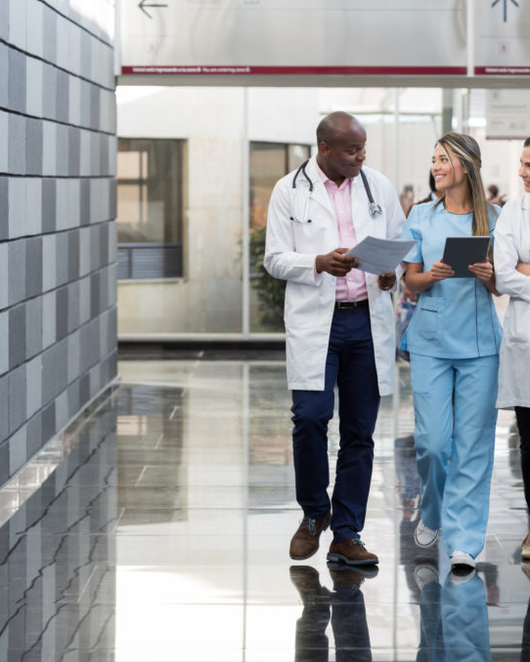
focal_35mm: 173
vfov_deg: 11.2
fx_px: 3394
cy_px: 330
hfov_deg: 8.9
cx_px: 459
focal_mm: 122
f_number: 4.5
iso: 200
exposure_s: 1/80
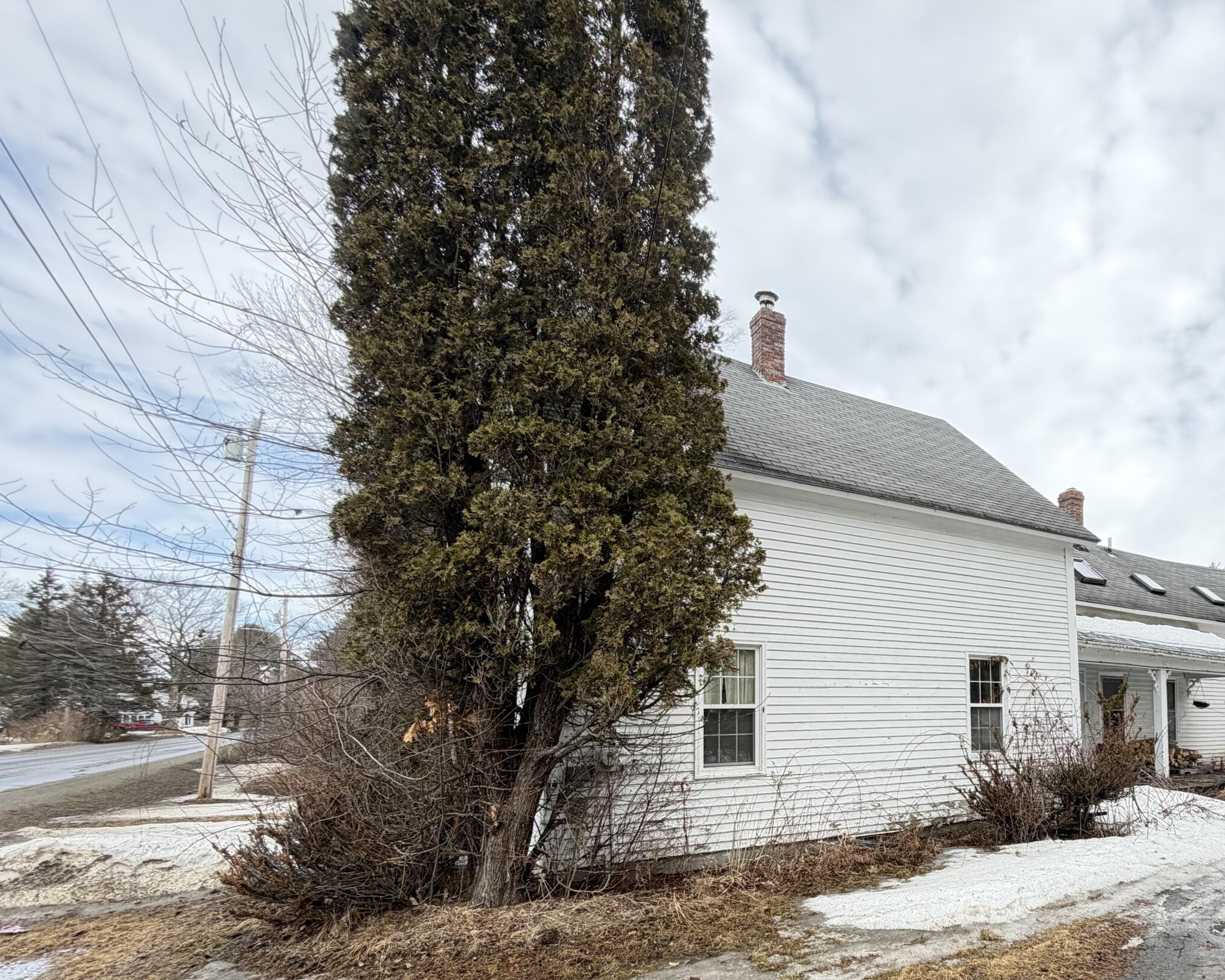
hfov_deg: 75.8
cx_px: 884
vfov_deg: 65.9
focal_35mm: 20
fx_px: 725
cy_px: 669
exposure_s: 1/502
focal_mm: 2.22
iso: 50
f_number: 2.2
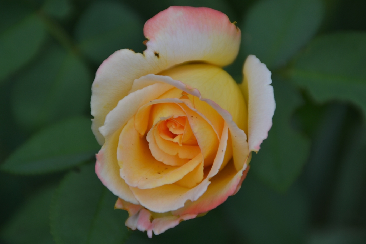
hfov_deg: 6.9
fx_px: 3050
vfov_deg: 4.6
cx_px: 183
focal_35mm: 300
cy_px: 122
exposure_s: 1/100
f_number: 6.3
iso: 100
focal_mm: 200
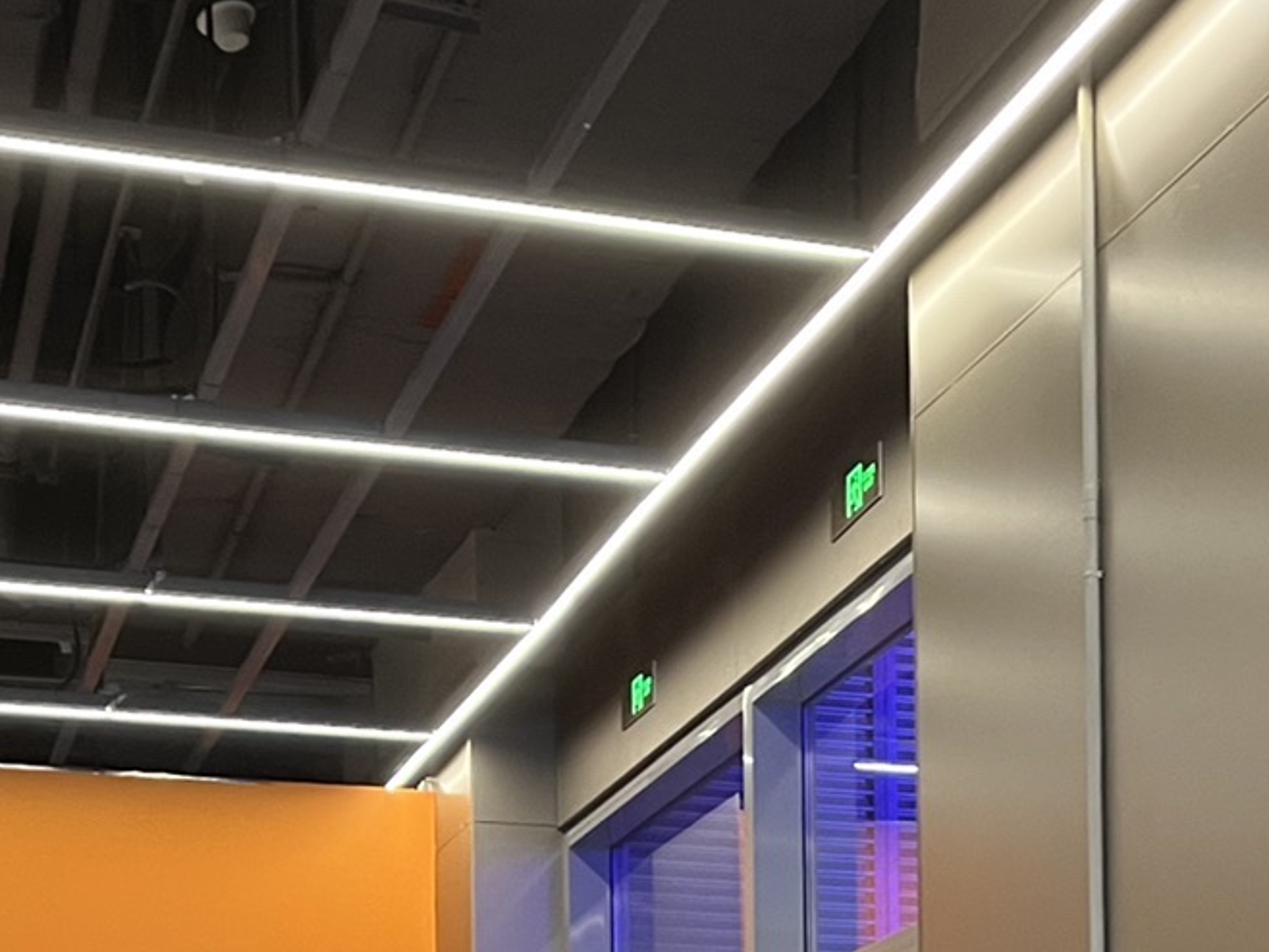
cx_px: 798
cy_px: 1287
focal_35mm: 79
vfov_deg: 17.4
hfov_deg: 24.6
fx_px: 2897
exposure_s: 1/50
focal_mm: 5.1
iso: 160
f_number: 1.6
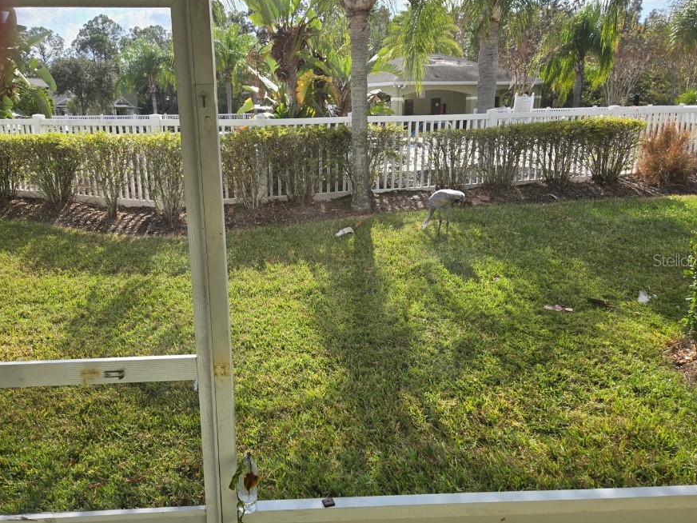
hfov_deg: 65.2
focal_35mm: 27
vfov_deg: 51.4
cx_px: 319
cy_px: 260
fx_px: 544
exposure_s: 1/829
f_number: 1.8
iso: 25
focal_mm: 5.4
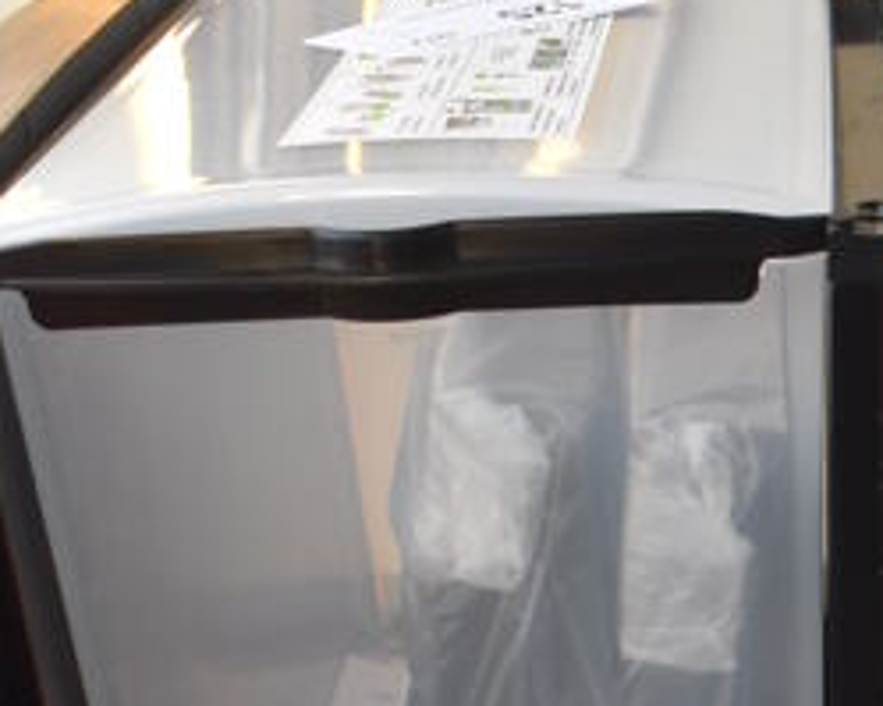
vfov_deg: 15.7
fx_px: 2429
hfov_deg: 20.0
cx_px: 876
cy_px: 917
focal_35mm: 93
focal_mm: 18
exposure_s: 1/200
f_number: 3.5
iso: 800
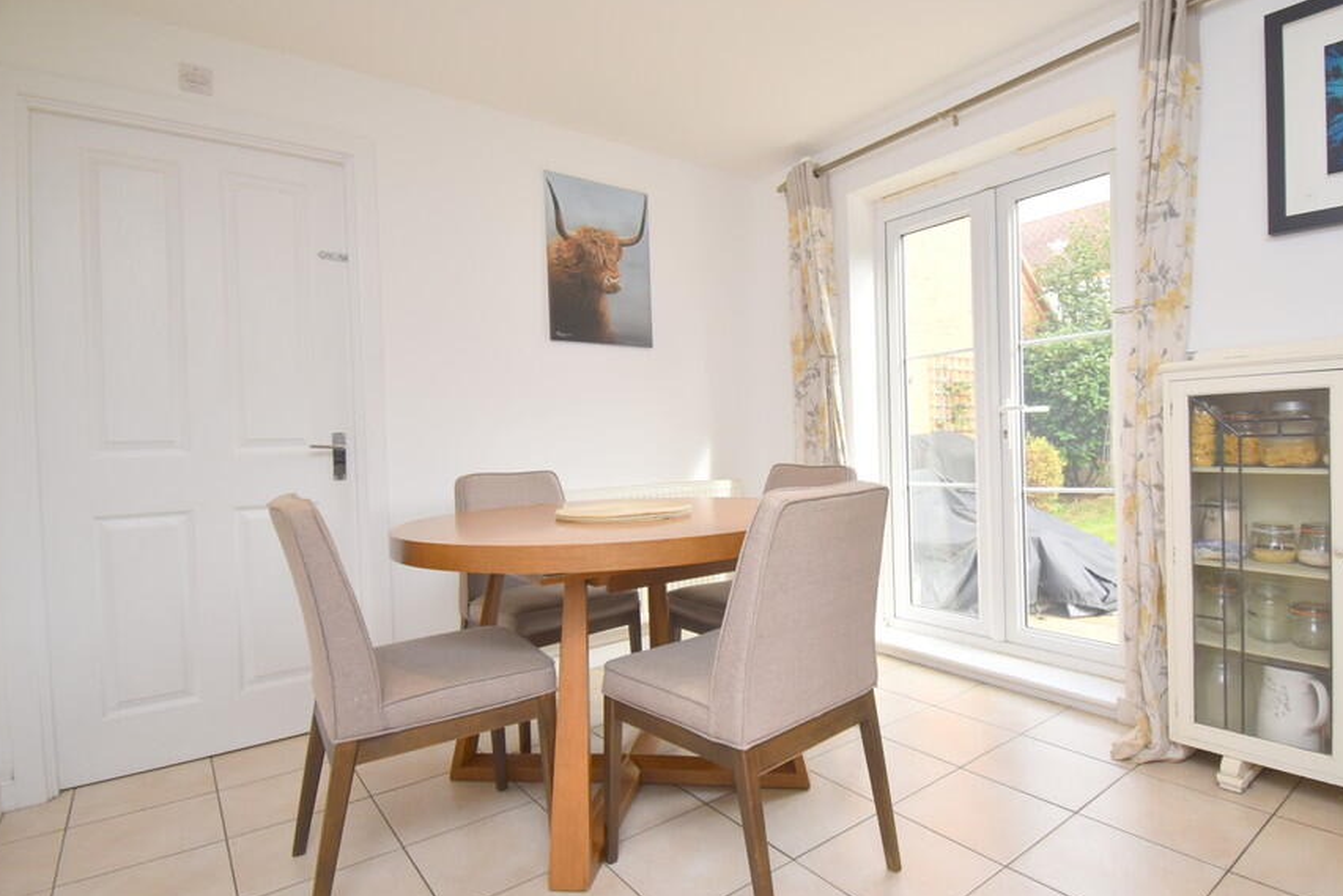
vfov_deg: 67.4
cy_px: 457
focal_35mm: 18
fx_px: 672
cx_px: 732
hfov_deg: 89.8
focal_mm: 10
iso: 360
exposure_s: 1/200
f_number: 5
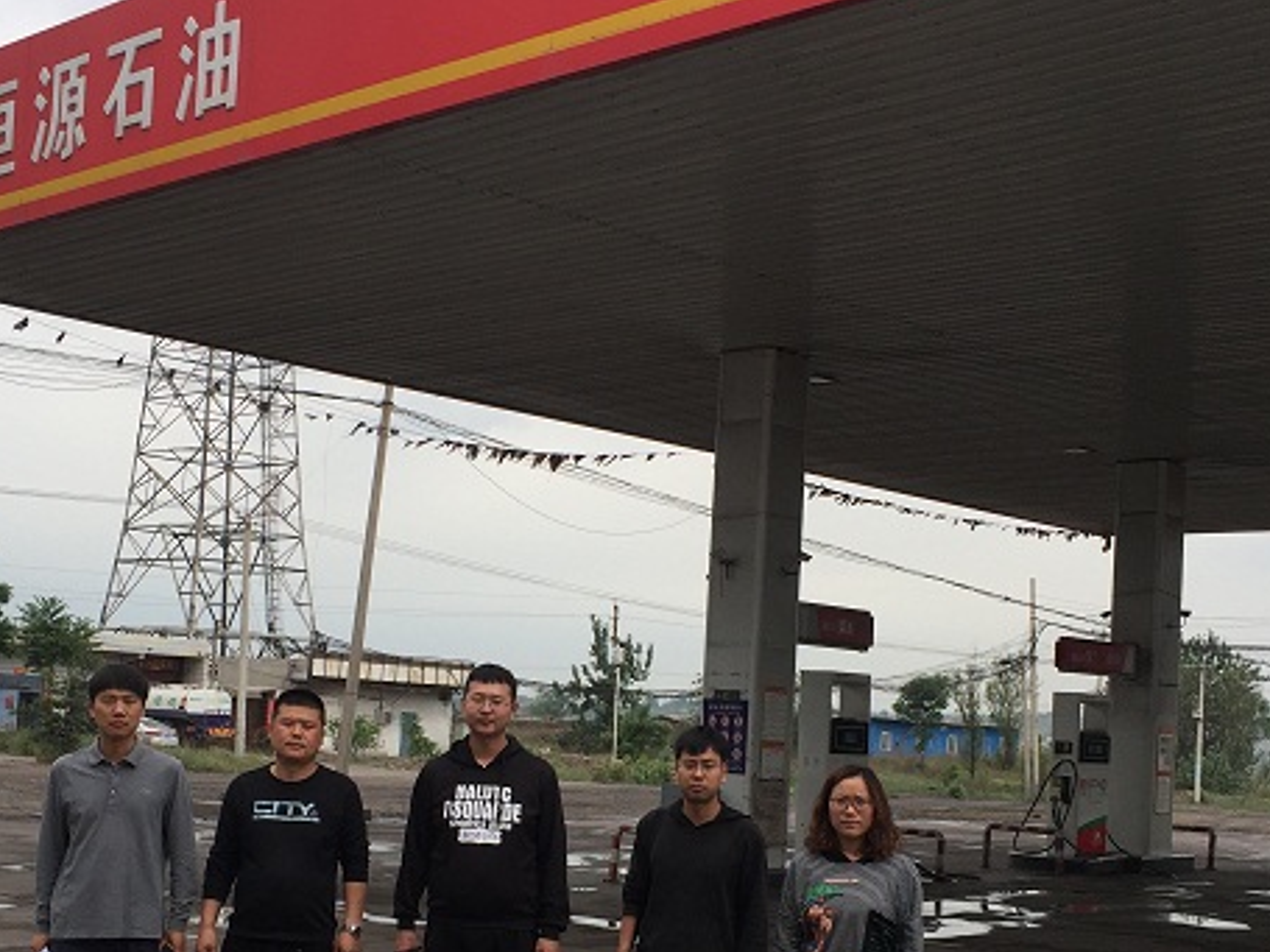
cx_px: 572
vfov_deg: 27.7
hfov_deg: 36.8
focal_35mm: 52
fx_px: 1907
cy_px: 695
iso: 32
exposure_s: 1/879
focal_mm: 4.15
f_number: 2.2
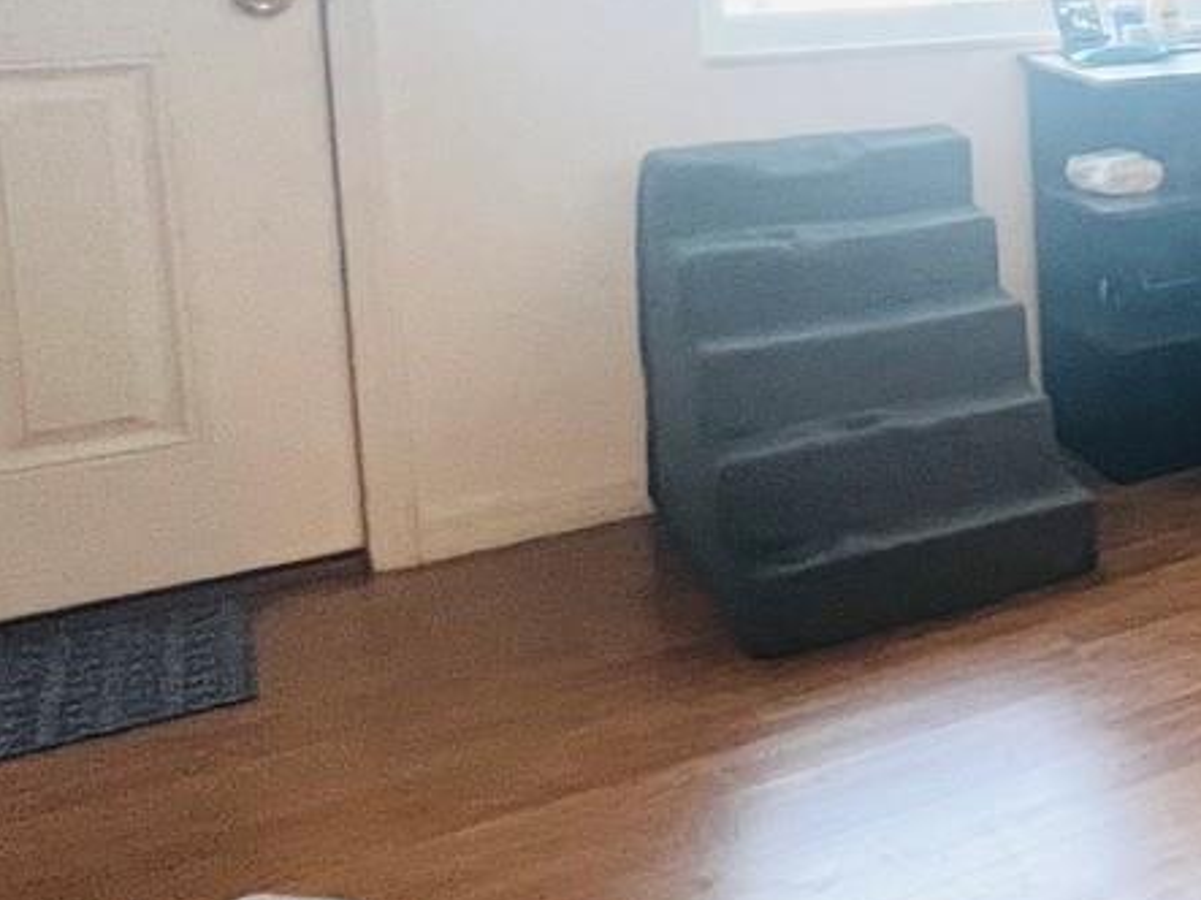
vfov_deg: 29.0
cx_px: 2036
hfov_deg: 24.2
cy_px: 8
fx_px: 1630
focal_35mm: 47
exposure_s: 1/60
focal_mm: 1.57
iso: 200
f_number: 1.8
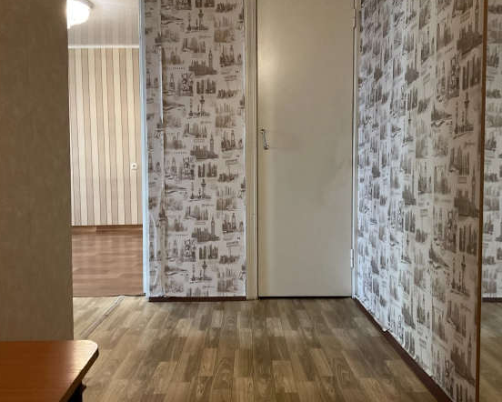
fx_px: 476
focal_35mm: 32
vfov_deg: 45.8
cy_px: 193
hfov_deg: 55.6
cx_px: 248
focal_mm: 3
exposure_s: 1/33
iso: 320
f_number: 1.8
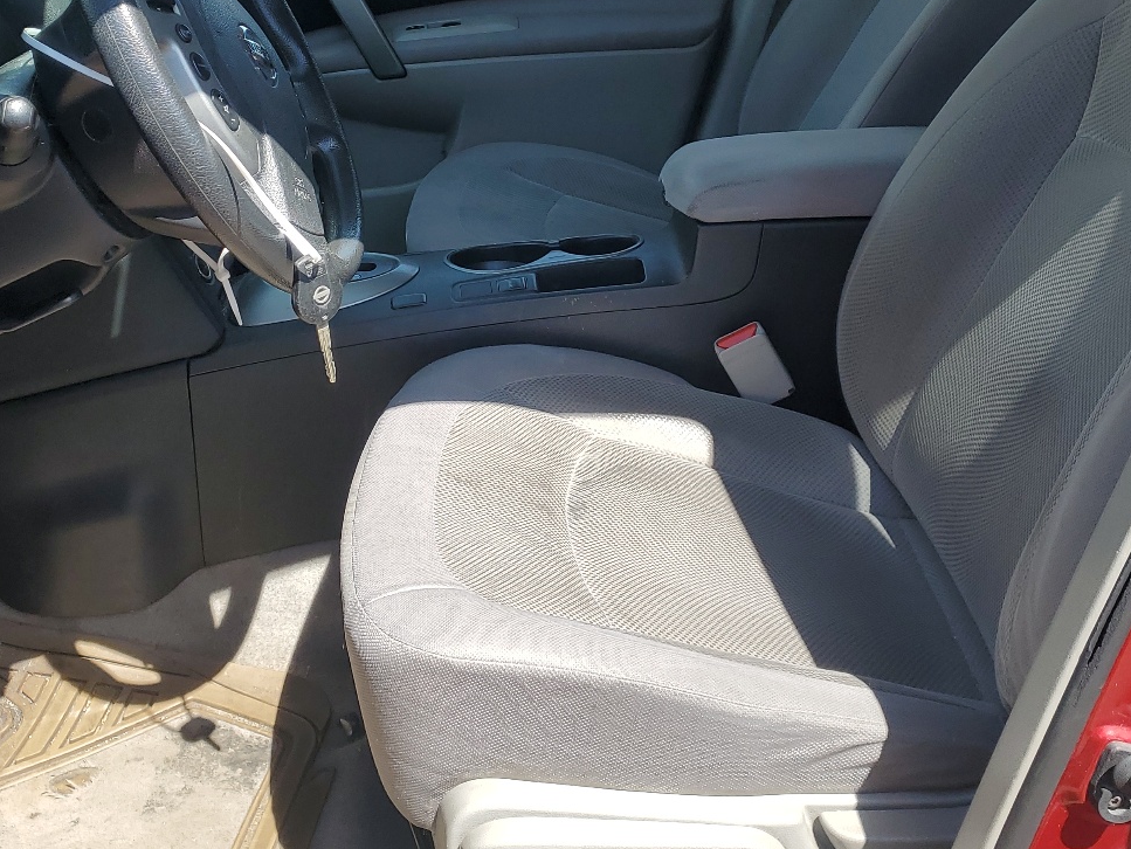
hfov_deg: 43.7
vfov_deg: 33.2
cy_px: 261
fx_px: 1405
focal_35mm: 43
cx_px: 465
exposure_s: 1/1250
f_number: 1.5
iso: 50
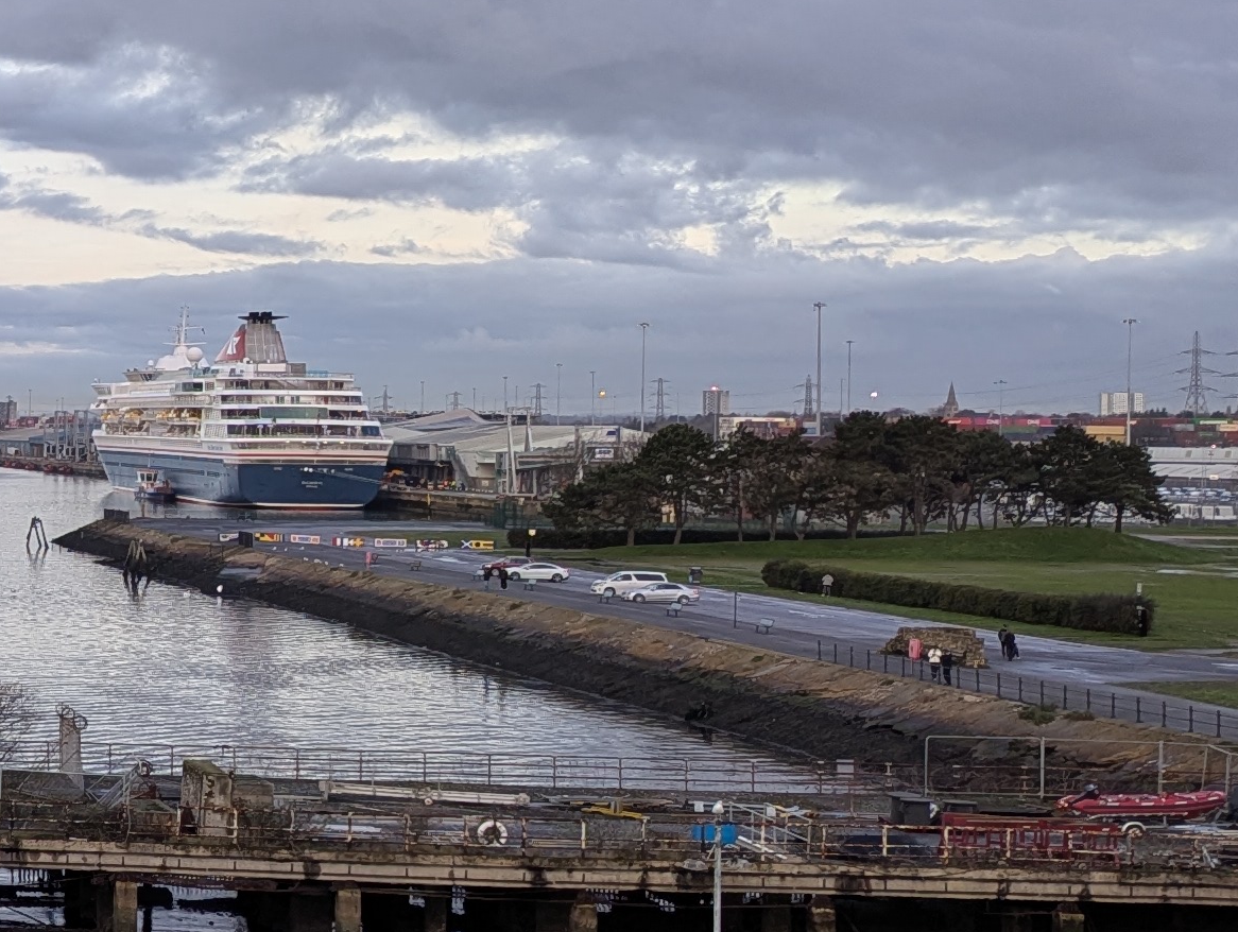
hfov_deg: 18.9
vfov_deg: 17.6
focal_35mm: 84
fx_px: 3008
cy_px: 461
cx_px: -861
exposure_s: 1/231
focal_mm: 6.81
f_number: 1.85
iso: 45
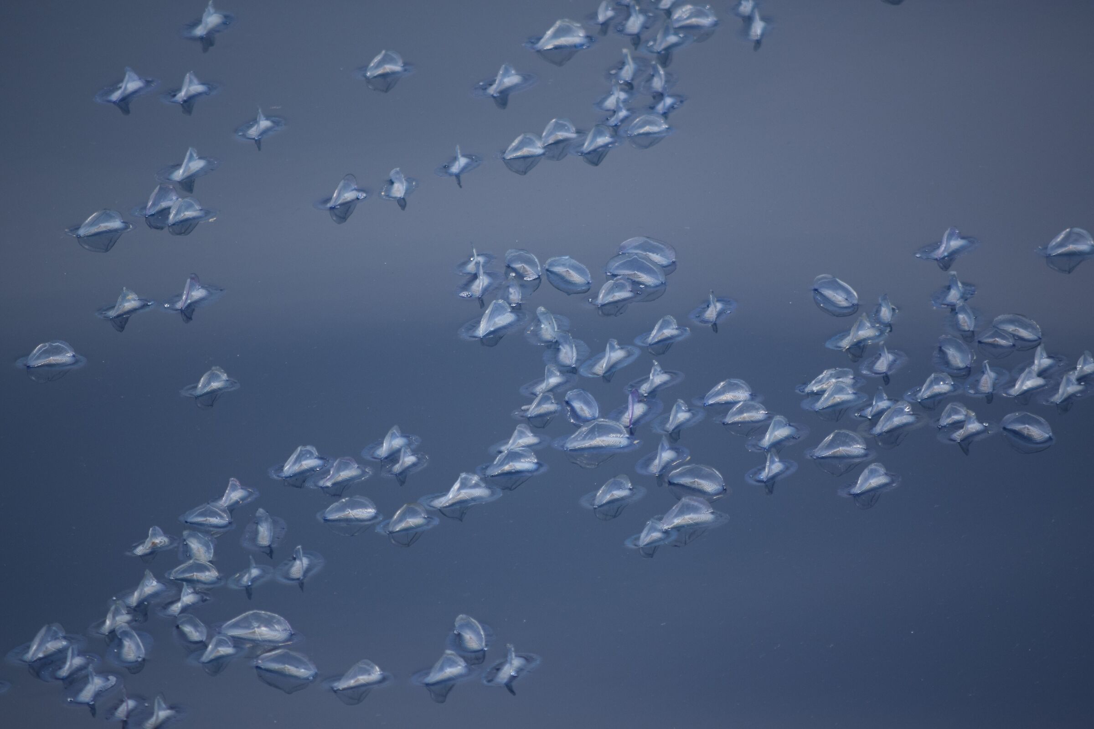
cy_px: 364
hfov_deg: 4.6
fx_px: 13674
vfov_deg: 3.1
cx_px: 547
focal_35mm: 450
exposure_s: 1/1250
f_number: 5.6
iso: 400
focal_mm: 300
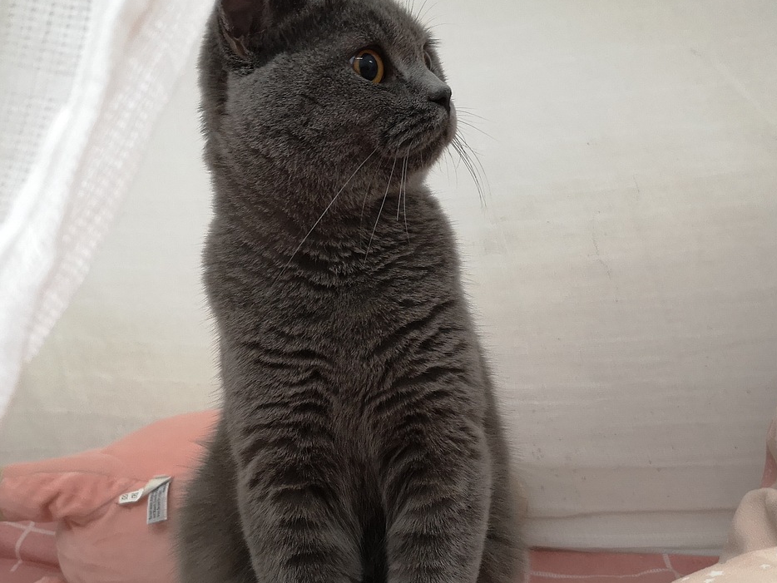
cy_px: 269
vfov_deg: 38.7
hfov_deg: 50.0
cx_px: 439
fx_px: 831
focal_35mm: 37
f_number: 1.8
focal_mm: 3.95
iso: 320
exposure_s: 1/33.3
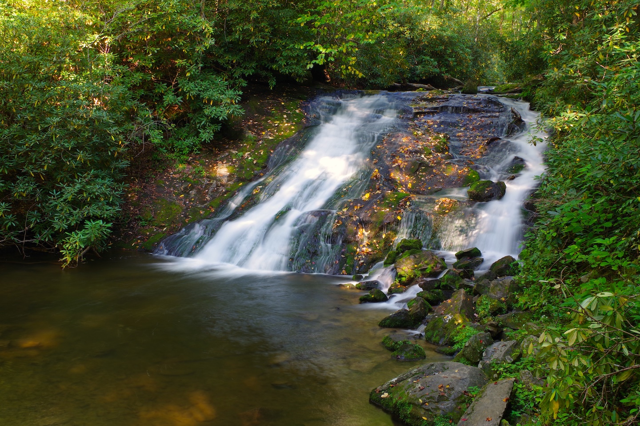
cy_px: 213
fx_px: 604
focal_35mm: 34
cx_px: 320
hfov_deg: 55.8
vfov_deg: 38.9
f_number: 13
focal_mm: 23.13
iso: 100
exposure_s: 1.3
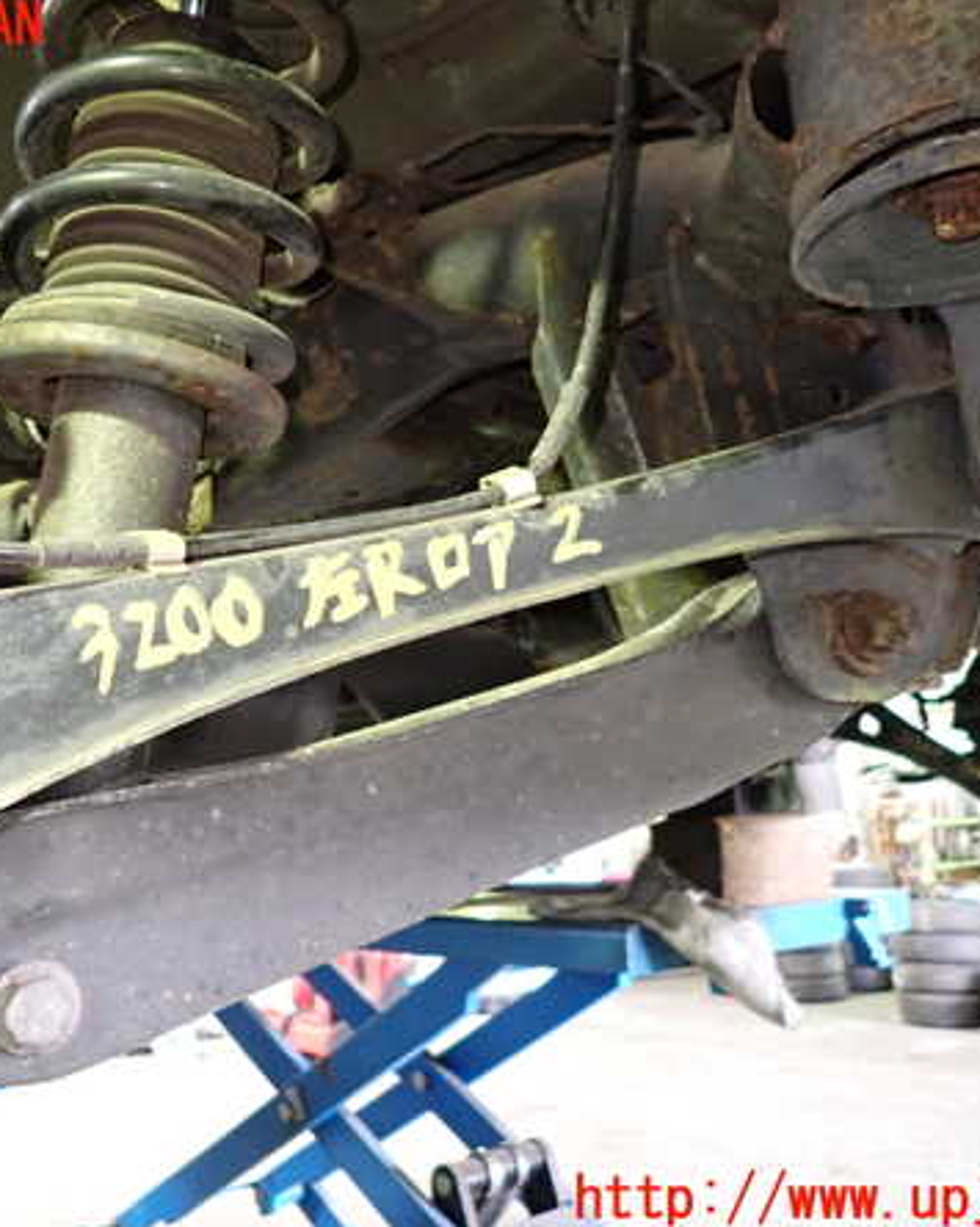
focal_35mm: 33
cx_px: 370
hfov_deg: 44.2
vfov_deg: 54.2
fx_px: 1197
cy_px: 614
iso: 800
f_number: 2
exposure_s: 1/25
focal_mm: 4.5
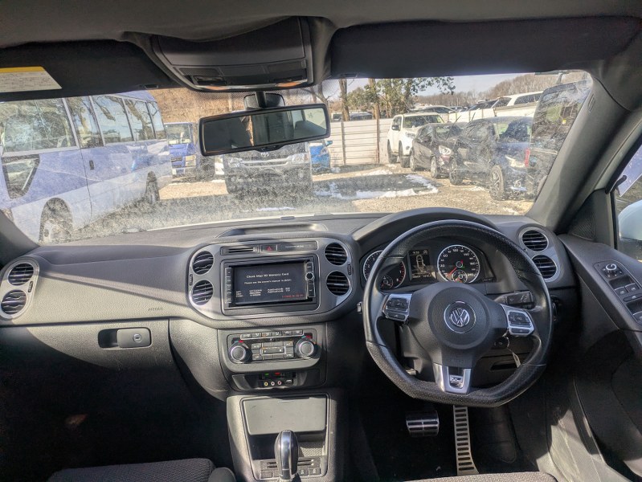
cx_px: 321
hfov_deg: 69.4
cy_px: 241
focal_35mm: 25
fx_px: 464
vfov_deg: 54.9
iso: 45
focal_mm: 5.43
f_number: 1.89
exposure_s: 1/808
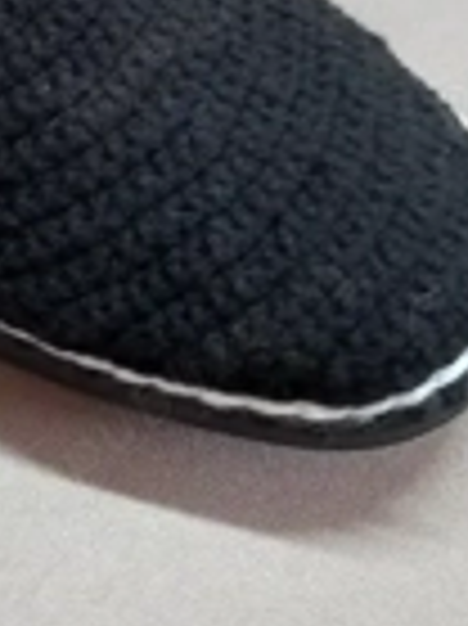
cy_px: 59
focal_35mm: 72
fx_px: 1300
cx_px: -122
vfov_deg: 26.1
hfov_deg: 19.1
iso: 250
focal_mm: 4.6
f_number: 2
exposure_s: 1/33
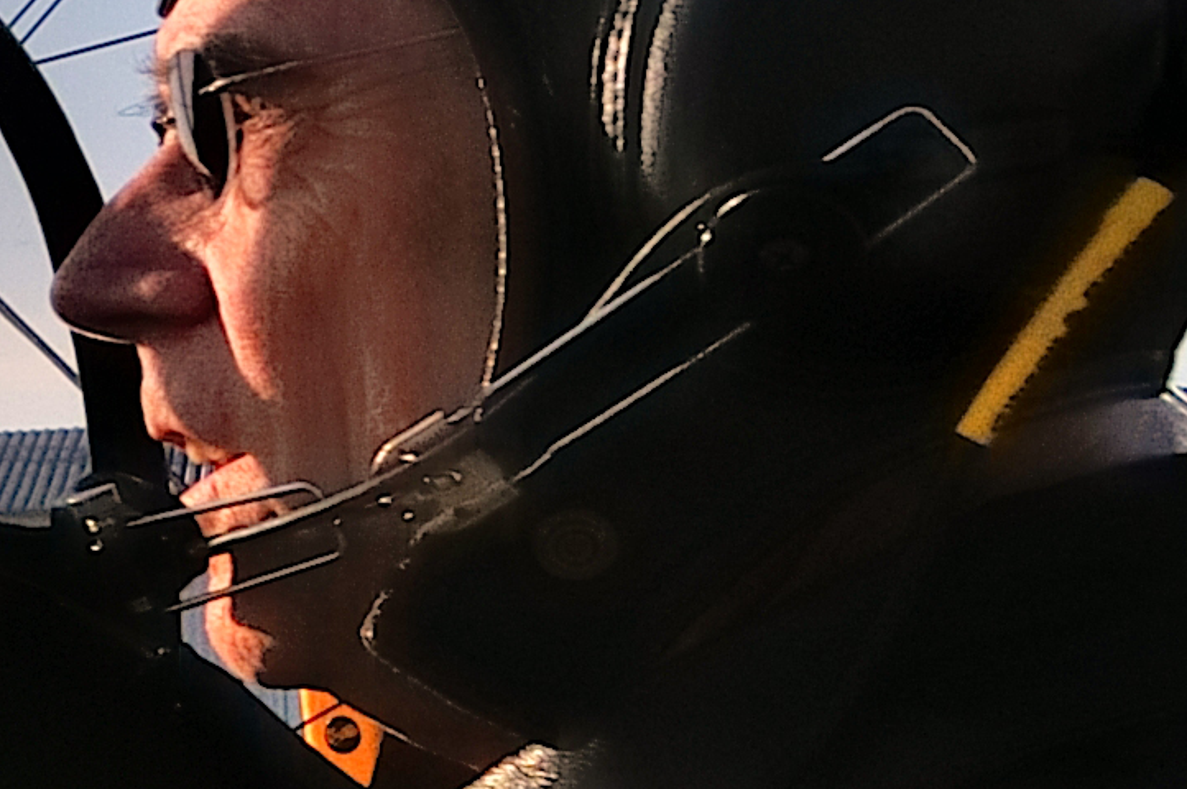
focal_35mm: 98
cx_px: -1636
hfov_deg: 14.3
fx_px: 3227
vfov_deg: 13.9
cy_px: 396
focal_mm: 11
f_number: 8
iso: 200
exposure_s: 1/1250
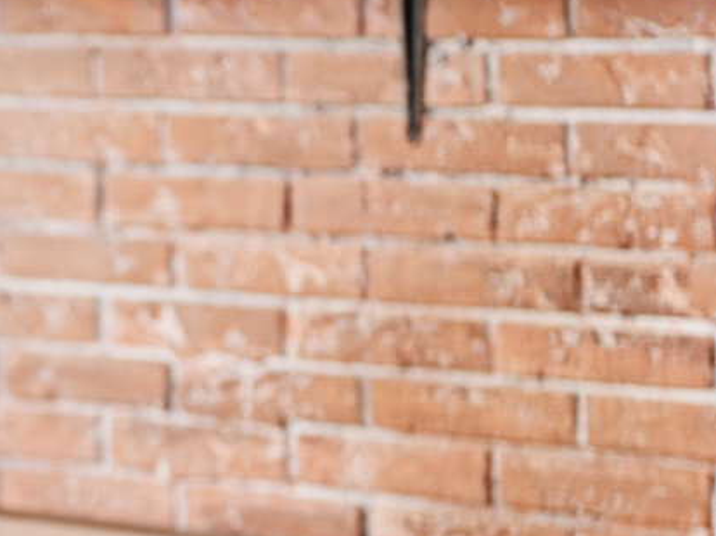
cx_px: -175
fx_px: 5044
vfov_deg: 6.1
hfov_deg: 8.0
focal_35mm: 244
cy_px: 341
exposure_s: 1/125
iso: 250
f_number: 2.8
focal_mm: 70
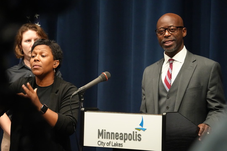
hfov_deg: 10.8
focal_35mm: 190
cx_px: 114
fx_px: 1198
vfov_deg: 7.2
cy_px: 76
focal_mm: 190
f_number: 5.6
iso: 12800
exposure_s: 1/160
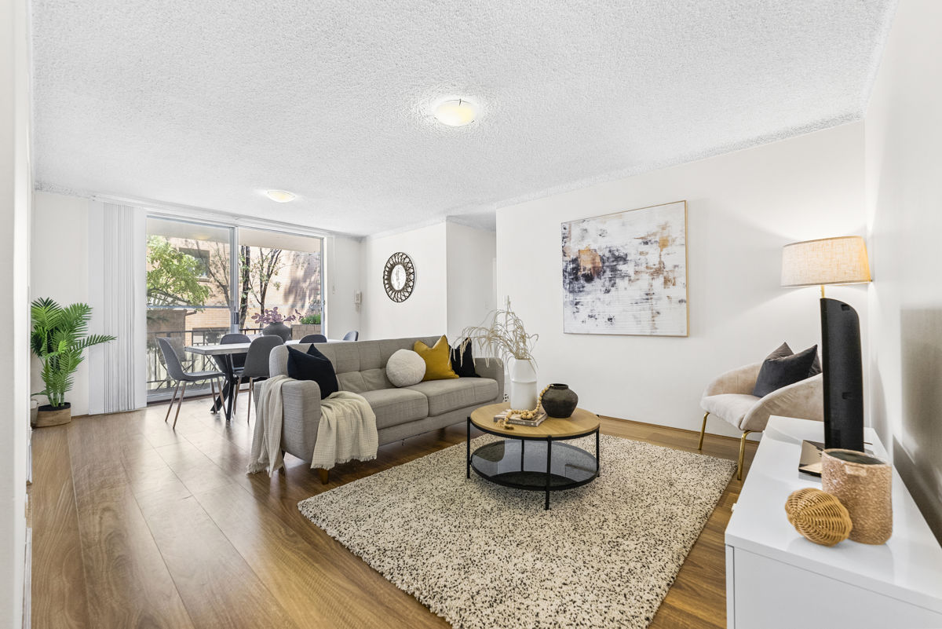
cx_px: 471
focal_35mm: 14
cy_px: 314
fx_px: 366
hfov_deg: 104.2
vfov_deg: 81.3
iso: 640
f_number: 5
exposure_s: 1/25
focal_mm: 14
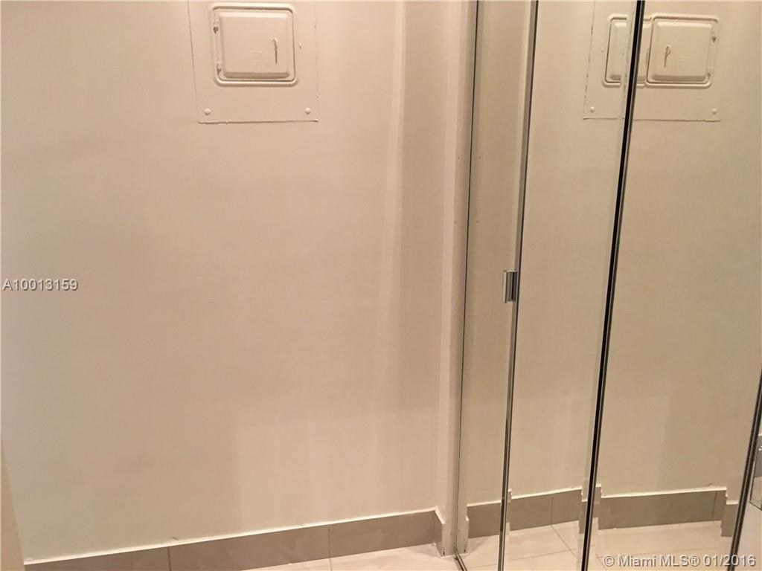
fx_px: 638
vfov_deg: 48.2
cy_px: 286
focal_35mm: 29
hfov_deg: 61.7
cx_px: 381
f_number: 2.2
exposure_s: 1/10
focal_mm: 4.15
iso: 80
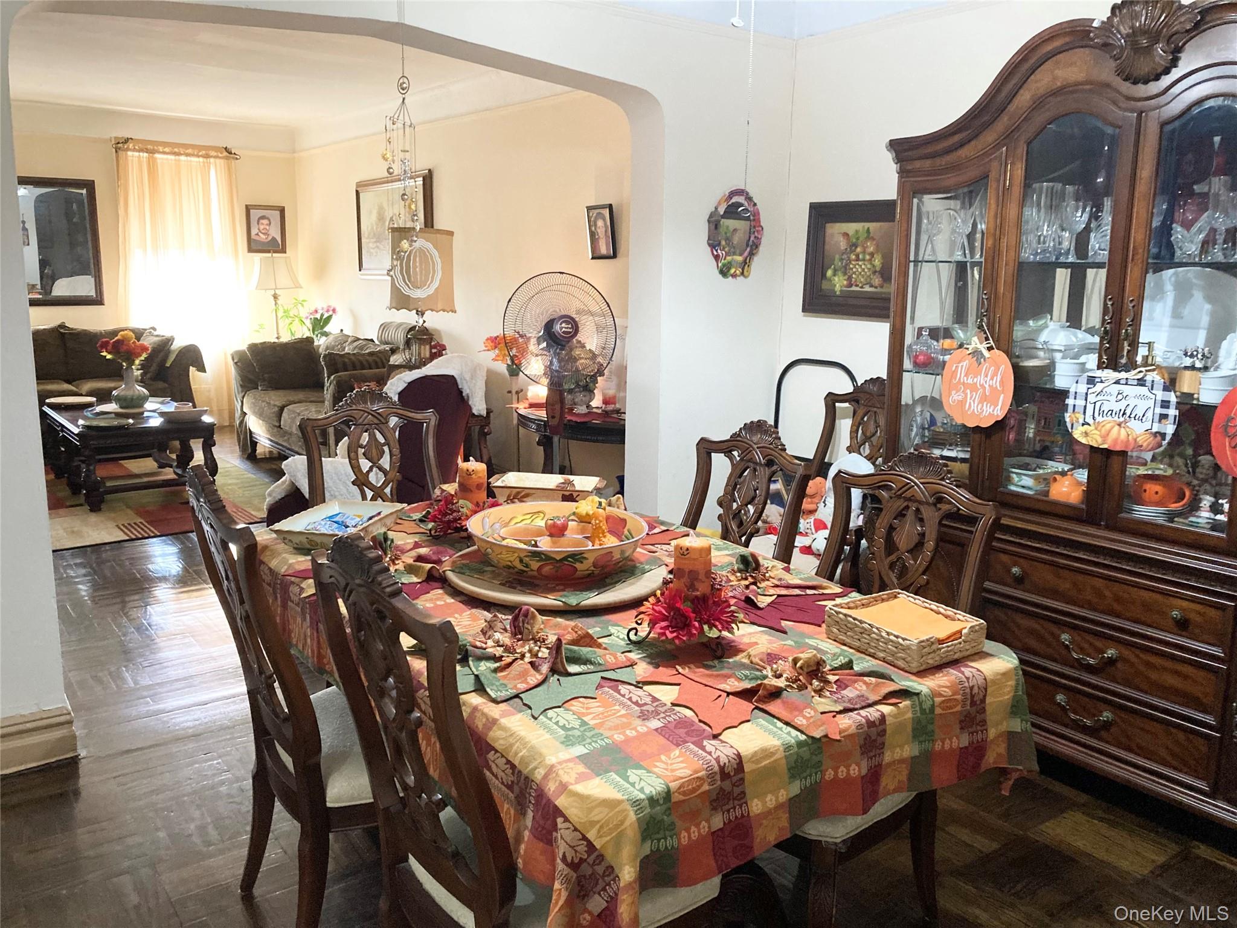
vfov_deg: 49.7
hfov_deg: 63.4
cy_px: 464
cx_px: 618
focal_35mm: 28
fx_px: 1001
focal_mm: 3.99
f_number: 1.8
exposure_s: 1/30
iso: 400
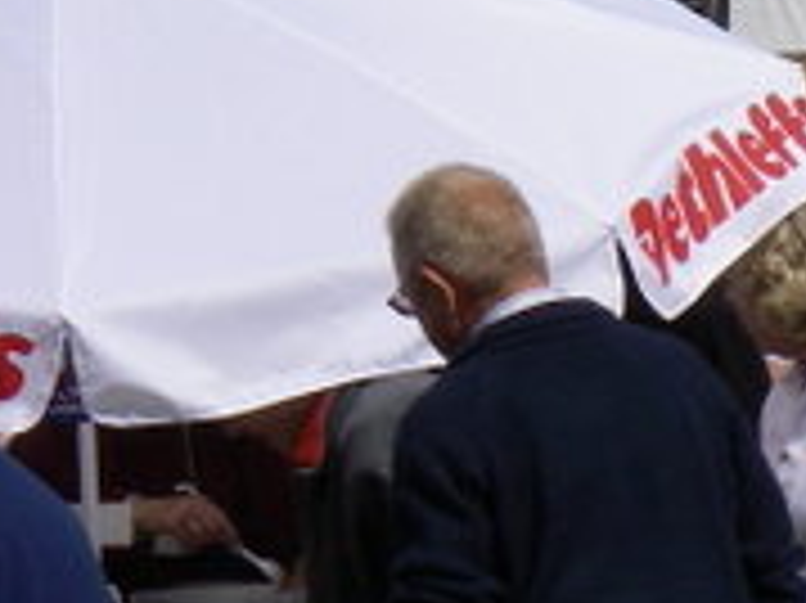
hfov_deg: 4.4
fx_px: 10401
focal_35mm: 447
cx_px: 1567
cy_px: 785
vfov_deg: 3.3
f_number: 8
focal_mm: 18.9
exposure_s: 1/400
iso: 64
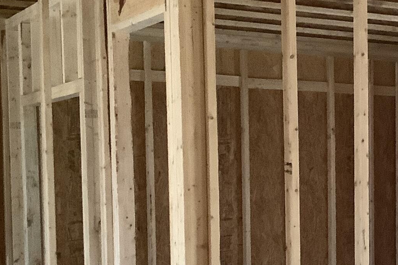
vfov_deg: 14.4
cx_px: 483
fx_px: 1039
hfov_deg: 20.2
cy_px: 253
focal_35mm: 94
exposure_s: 1/50
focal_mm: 3.3
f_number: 2.4
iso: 320
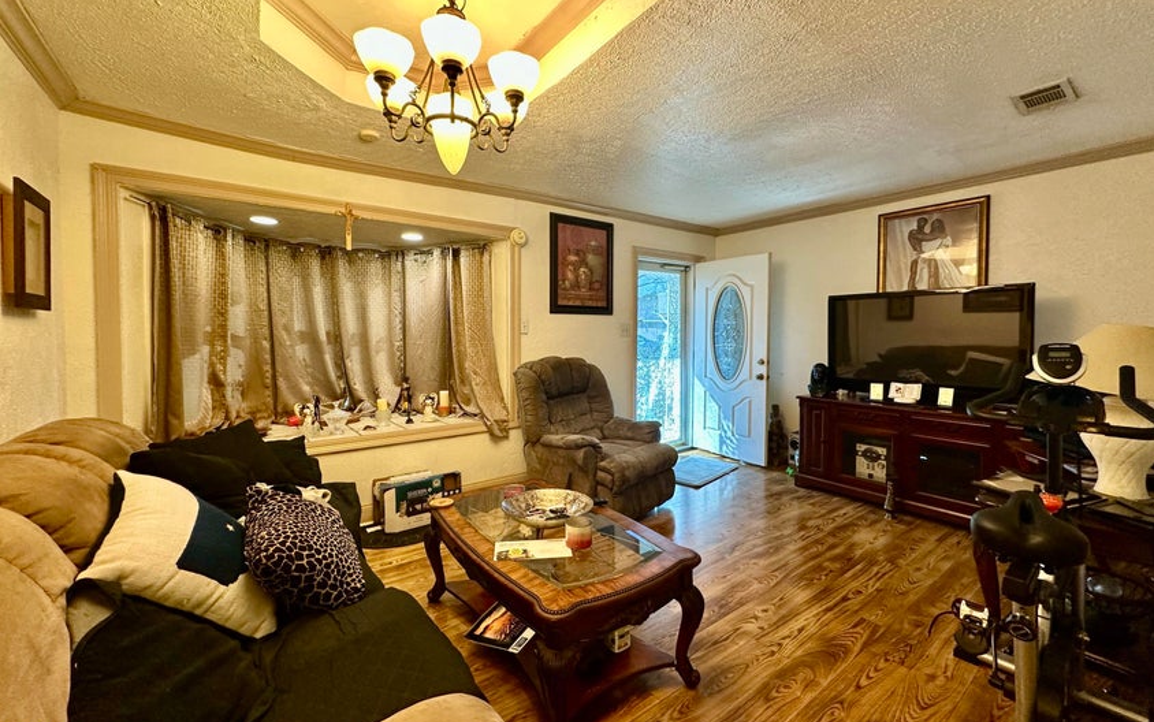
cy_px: 347
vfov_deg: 74.8
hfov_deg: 101.4
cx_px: 572
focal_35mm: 15
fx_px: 472
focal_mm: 2.22
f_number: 2.2
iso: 200
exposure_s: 1/60
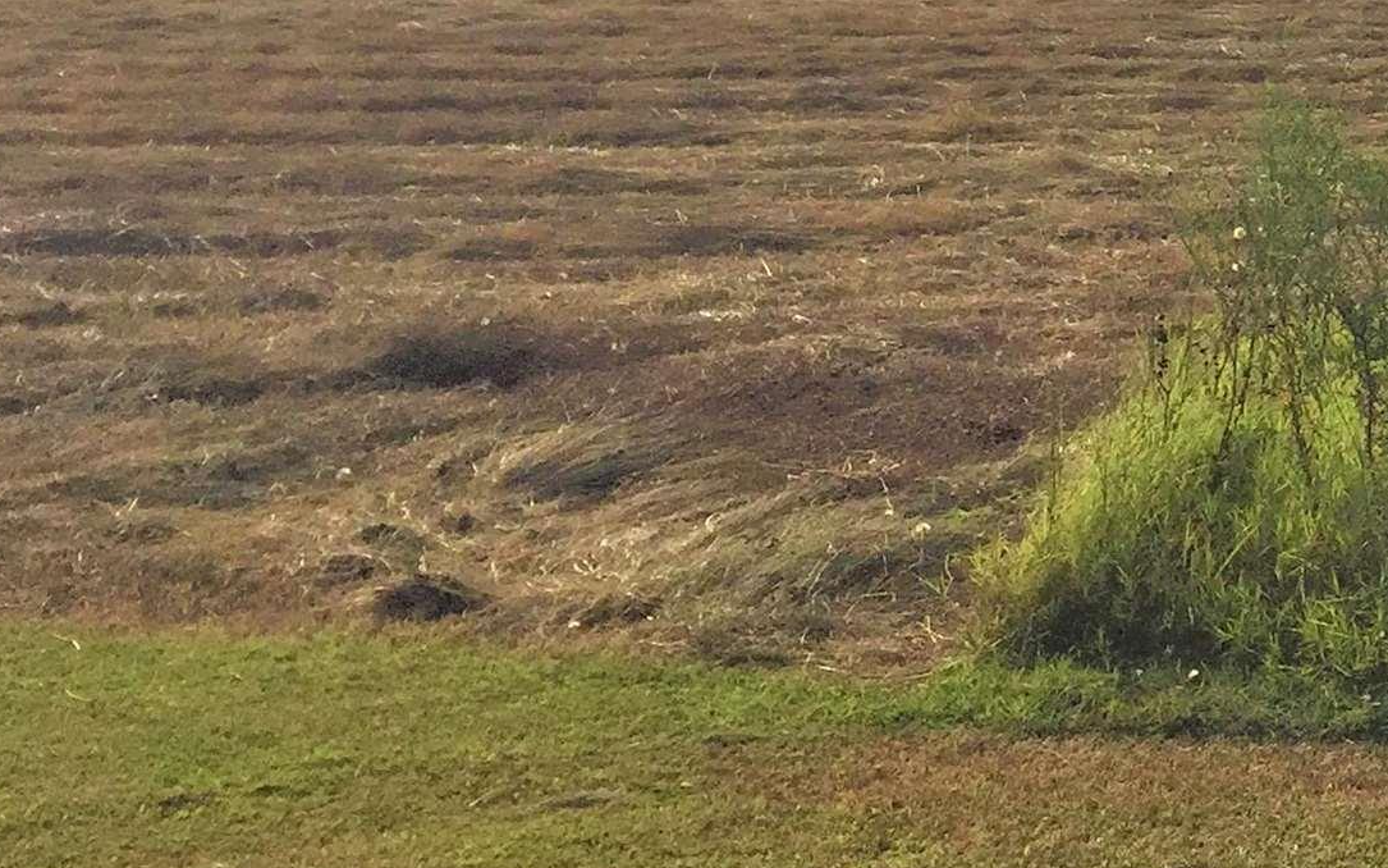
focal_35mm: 87
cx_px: 1868
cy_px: 79
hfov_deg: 21.3
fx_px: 3291
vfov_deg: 14.8
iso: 32
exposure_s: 1/6623
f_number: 2.2
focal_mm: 4.15
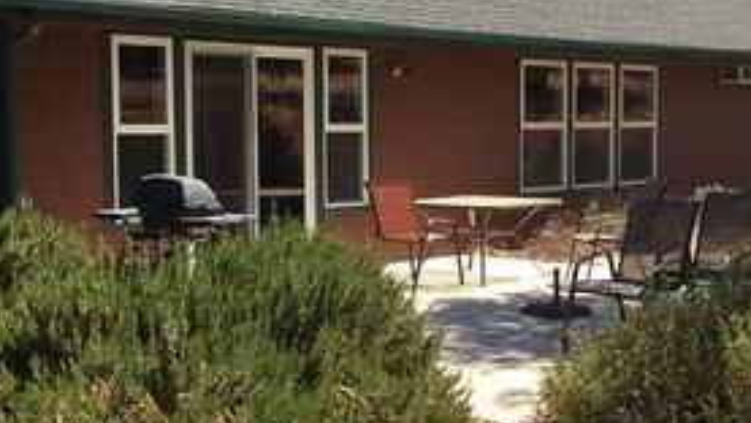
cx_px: 325
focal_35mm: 57
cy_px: 229
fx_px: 1135
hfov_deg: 36.5
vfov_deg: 21.1
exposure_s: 1/920
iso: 32
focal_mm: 4.15
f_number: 2.2
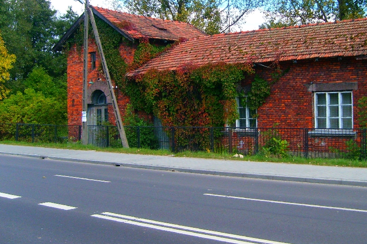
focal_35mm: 49
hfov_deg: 40.0
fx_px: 499
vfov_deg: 27.3
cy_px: 83
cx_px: 239
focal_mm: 5.8
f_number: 7.1
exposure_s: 1/125
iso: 80
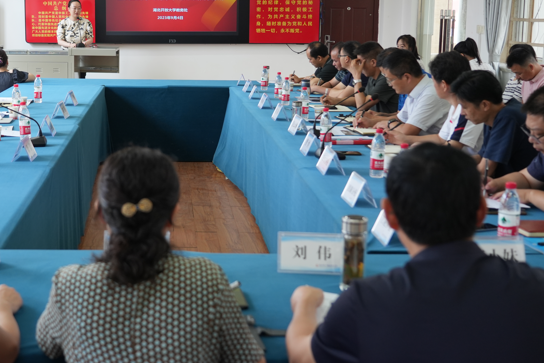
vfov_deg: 24.1
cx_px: 163
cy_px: 136
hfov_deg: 35.1
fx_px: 846
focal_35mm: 56
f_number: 4
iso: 800
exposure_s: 1/200
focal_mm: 37
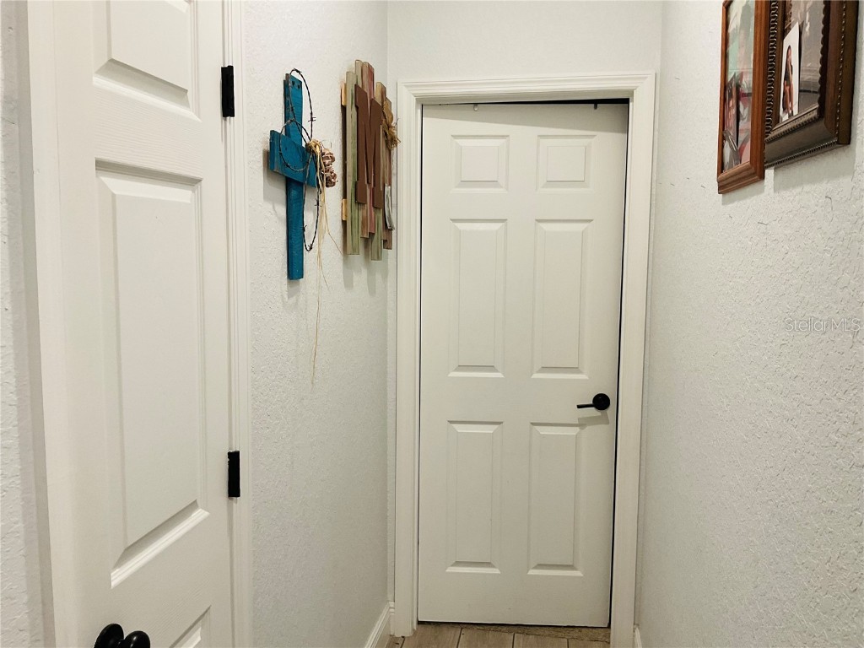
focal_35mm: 29
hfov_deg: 61.7
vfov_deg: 48.2
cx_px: 432
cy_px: 324
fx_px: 724
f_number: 1.8
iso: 80
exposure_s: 1/60
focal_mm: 3
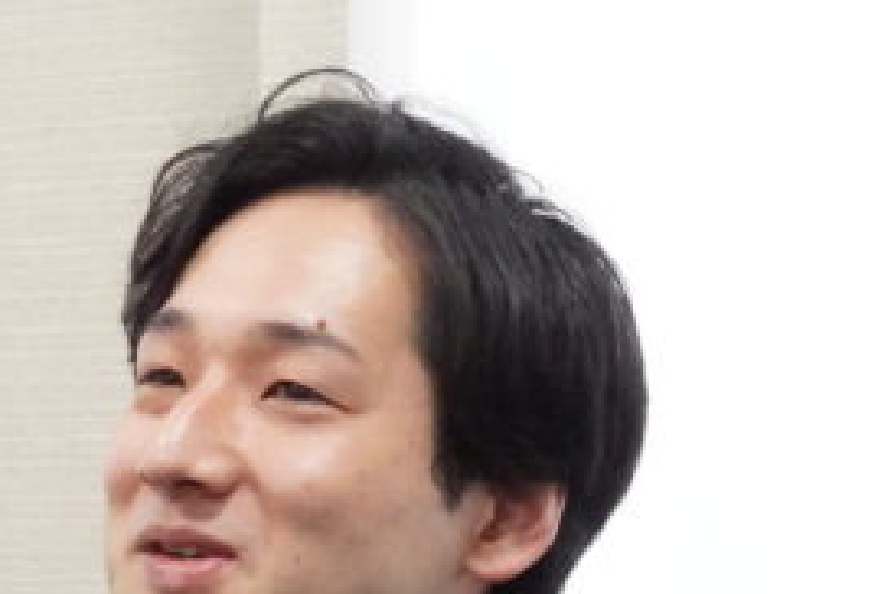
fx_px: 5110
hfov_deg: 9.8
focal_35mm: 206
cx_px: -222
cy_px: 579
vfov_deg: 6.6
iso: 16000
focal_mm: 47
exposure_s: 1/500
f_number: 8
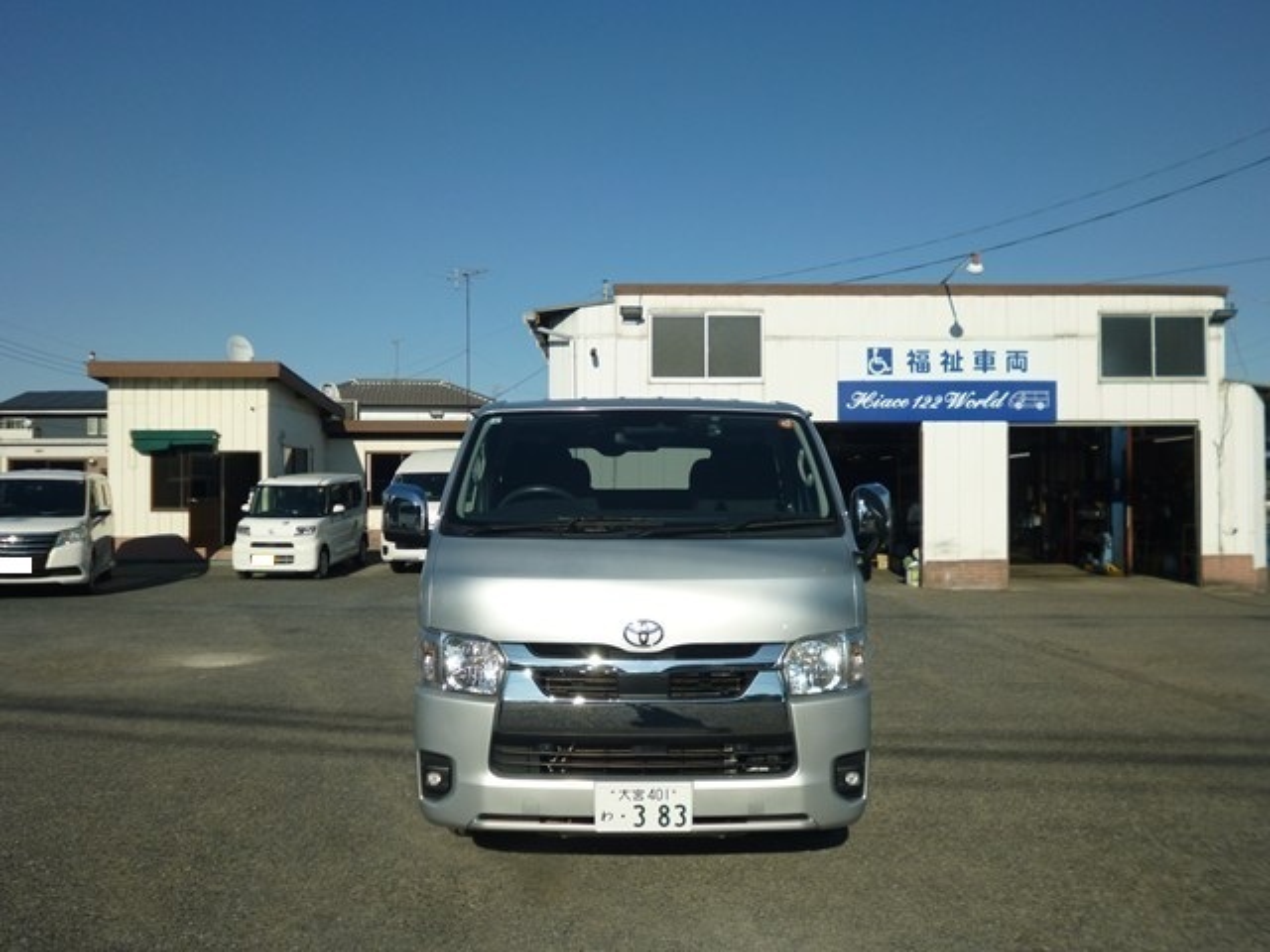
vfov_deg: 46.8
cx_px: 635
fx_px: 1101
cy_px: 476
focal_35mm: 30
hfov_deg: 60.0
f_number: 10
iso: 100
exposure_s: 1/400
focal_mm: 5.2
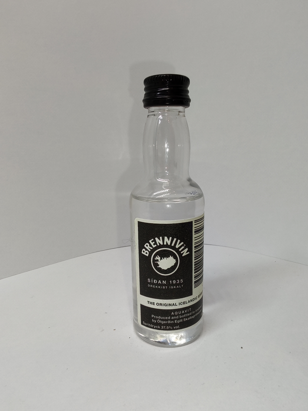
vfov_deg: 65.3
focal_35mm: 27
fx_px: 320
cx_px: 154
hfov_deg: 51.4
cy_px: 206
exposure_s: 1/100
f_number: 2.2
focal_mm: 1.96
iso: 50
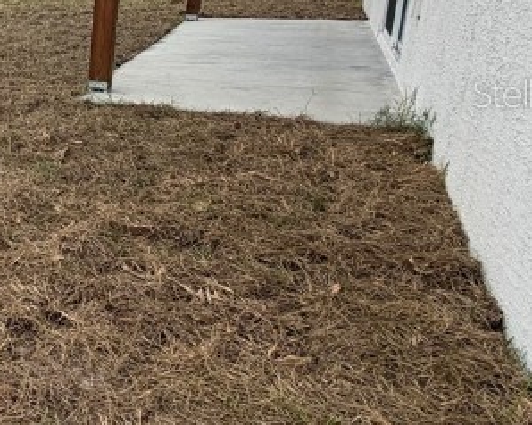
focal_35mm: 47
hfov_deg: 27.2
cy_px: 93
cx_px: -273
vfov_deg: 31.3
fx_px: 740
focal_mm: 2.22
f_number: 2.2
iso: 50
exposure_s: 1/502
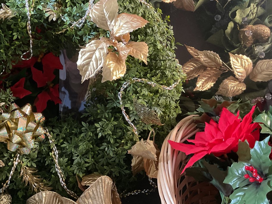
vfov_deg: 31.9
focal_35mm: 45
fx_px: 354
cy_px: 67
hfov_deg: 41.9
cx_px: 113
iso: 250
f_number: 1.8
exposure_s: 1/40
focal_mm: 3
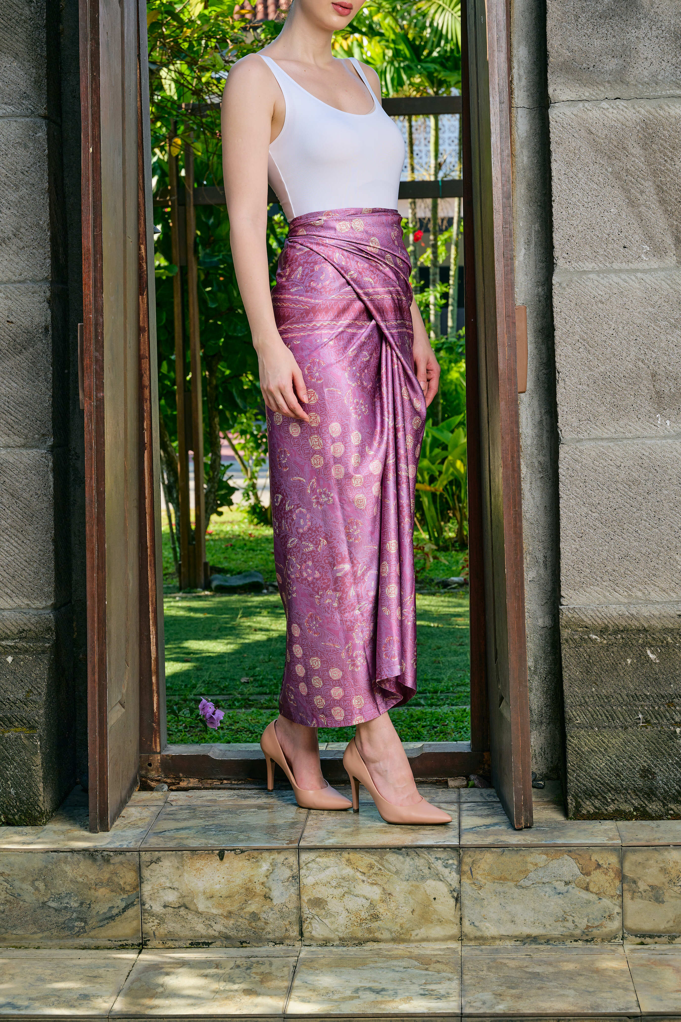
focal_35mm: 65
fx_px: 1844
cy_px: 511
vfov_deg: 31.0
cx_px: 340
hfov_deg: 20.9
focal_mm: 65
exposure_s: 1/160
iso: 100
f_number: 8
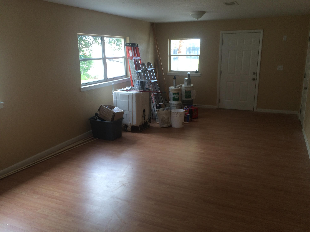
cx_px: 155
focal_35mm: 29
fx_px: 260
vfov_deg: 48.2
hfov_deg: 61.7
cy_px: 116
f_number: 2.2
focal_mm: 4.15
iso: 40
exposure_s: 1/60
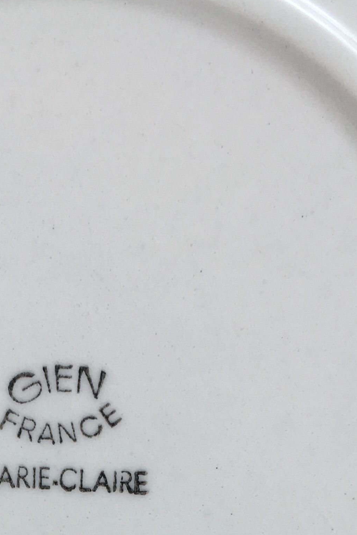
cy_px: 613
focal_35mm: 79
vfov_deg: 23.8
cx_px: -43
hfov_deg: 16.7
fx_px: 1175
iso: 25
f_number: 2.2
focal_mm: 4.15
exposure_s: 1/100
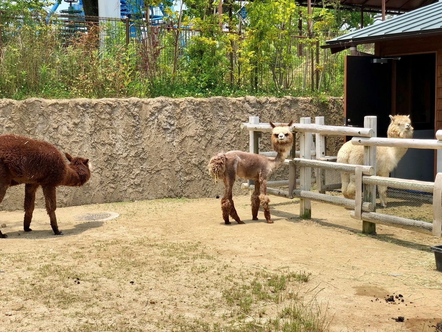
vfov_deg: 28.0
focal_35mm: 52
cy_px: 166
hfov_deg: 36.8
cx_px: 221
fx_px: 664
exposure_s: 1/727
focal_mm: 6
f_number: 2.4
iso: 16
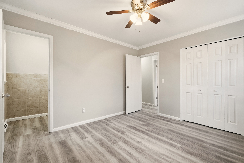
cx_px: 122
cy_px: 82
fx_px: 102
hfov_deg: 100.4
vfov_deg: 77.3
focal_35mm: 15
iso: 400
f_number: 9
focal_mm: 10
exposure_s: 1/60
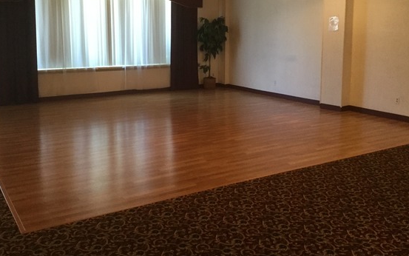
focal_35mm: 38
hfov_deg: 51.5
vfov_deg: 33.3
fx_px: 424
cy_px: 82
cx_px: 197
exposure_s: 1/30
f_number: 2.4
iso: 200
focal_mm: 3.3
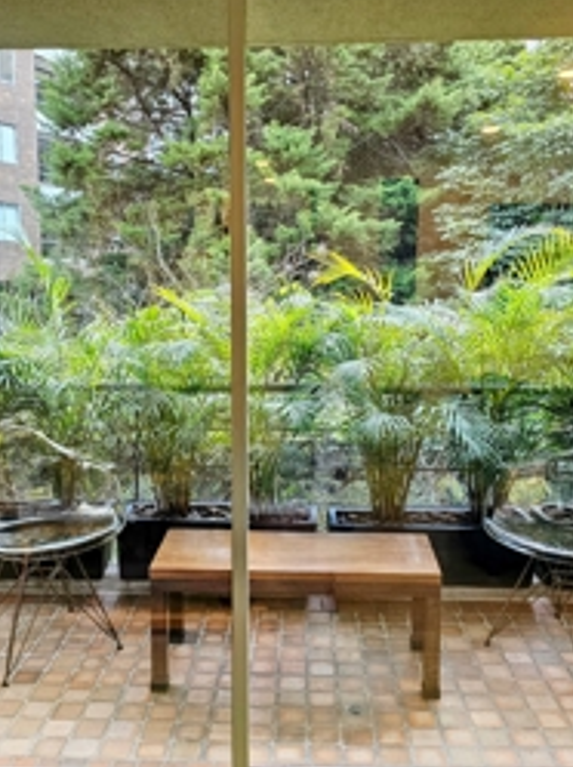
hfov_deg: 38.6
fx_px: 819
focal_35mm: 37
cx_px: 268
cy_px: 351
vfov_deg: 50.1
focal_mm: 6.3
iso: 250
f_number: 1.7
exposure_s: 1/180
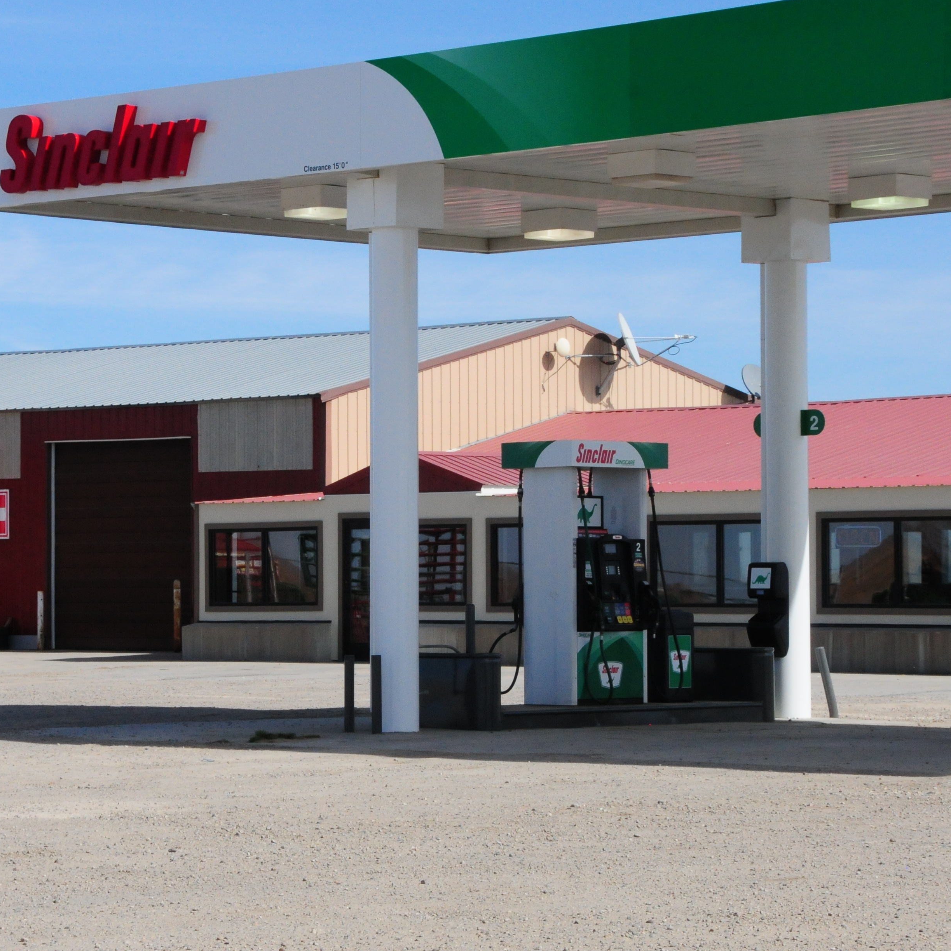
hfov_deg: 14.2
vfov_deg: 14.2
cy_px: 465
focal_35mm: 123
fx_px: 3815
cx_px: 365
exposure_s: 1/1600
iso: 1250
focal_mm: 55
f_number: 13
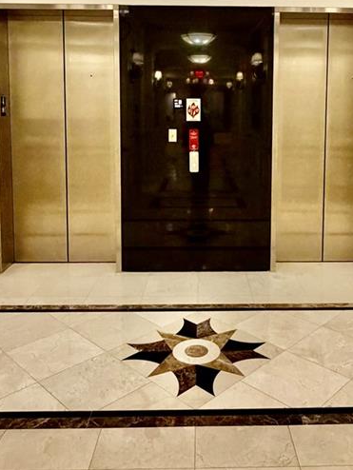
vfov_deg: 52.6
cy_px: 147
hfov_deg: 41.6
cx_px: 212
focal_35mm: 34
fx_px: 462
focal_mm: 2.22
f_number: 2.2
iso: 500
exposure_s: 1/60
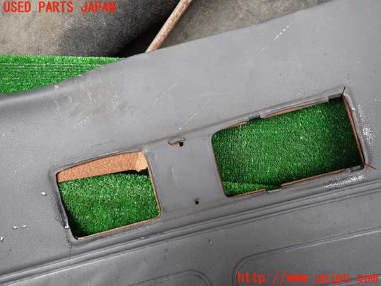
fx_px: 275
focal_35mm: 25
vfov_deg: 54.9
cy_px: 143
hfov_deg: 69.4
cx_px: 190
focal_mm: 4.5
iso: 400
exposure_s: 1/30
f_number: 2
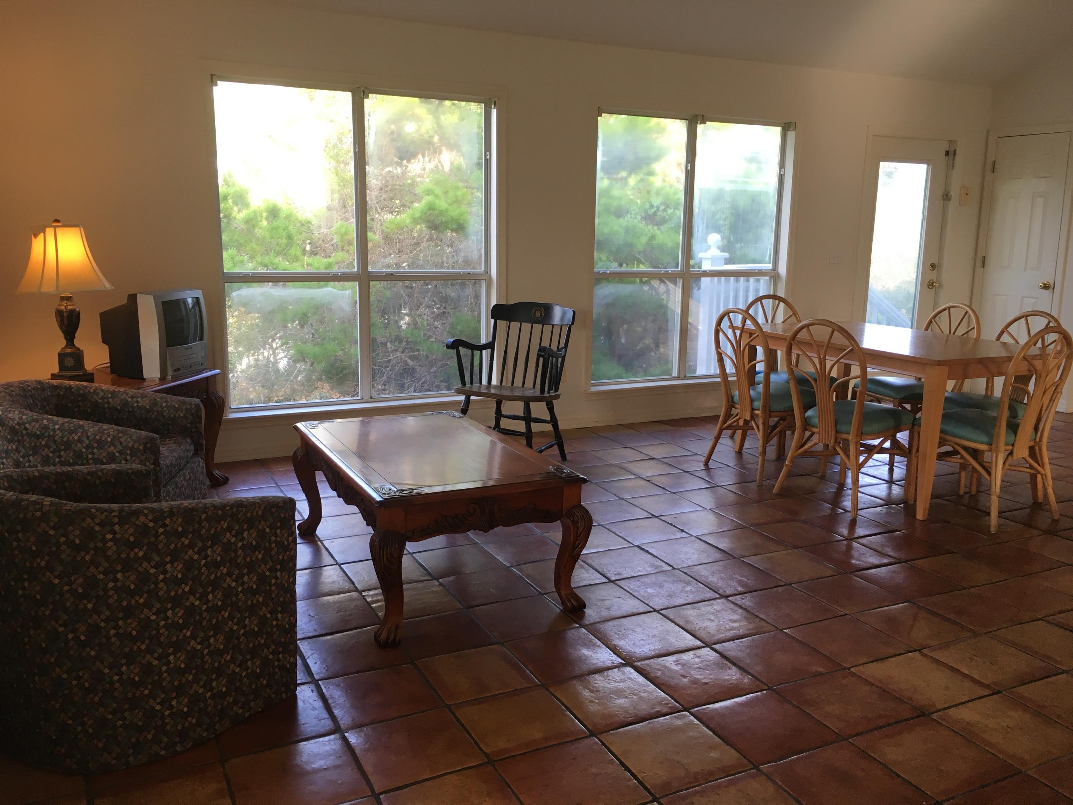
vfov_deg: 48.2
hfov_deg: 61.7
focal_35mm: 29
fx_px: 899
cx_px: 536
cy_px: 402
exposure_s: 1/40
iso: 25
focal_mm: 4.15
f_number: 2.2
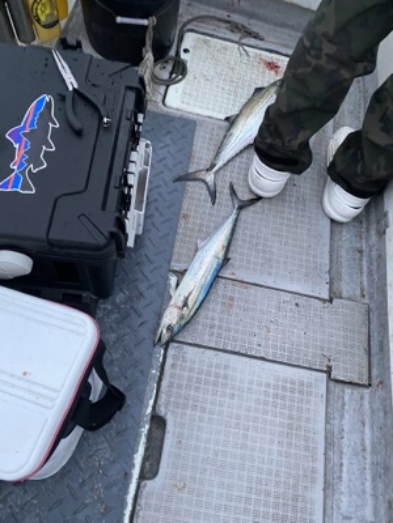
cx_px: 196
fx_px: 394
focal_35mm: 26
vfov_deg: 67.3
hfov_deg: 53.1
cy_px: 262
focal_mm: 4.25
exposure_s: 1/60
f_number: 1.8
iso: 320
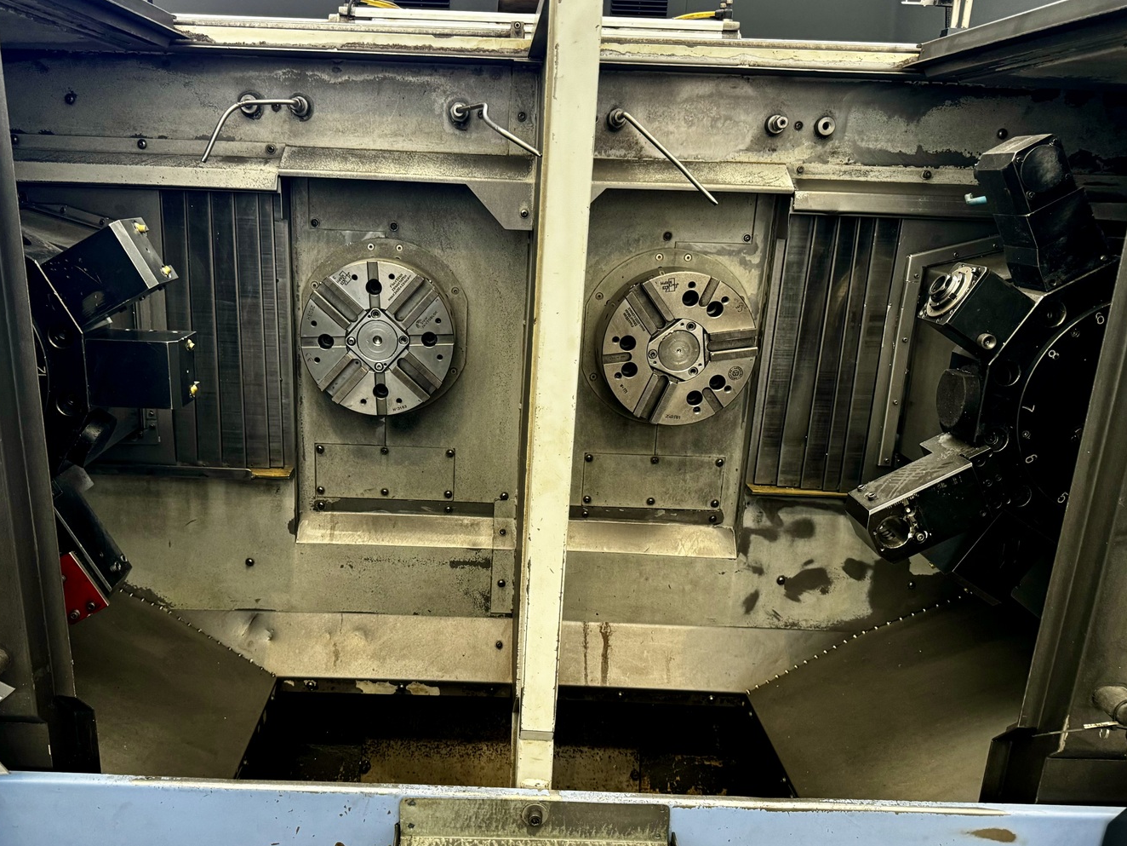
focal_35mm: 29
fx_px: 944
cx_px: 481
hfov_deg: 61.4
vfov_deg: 48.1
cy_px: 477
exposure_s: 1/50
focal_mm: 6.76
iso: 320
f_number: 1.78
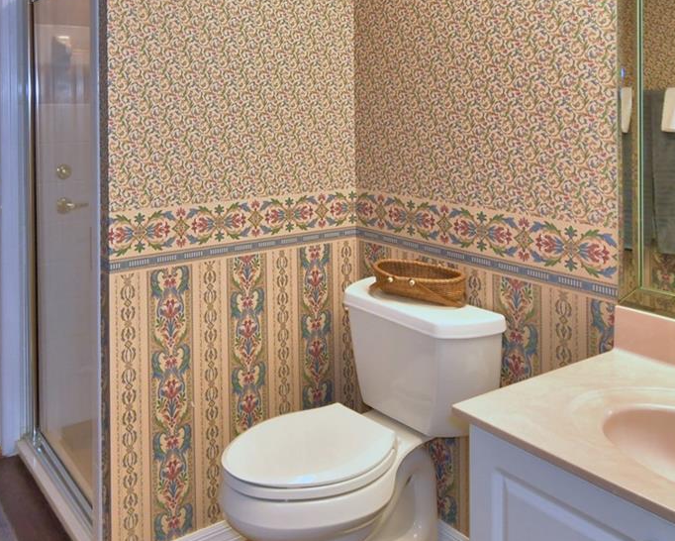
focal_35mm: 33
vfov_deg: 42.5
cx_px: 240
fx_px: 659
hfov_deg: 53.4
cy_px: 105
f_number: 4.5
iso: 450
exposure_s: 1/30
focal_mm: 10
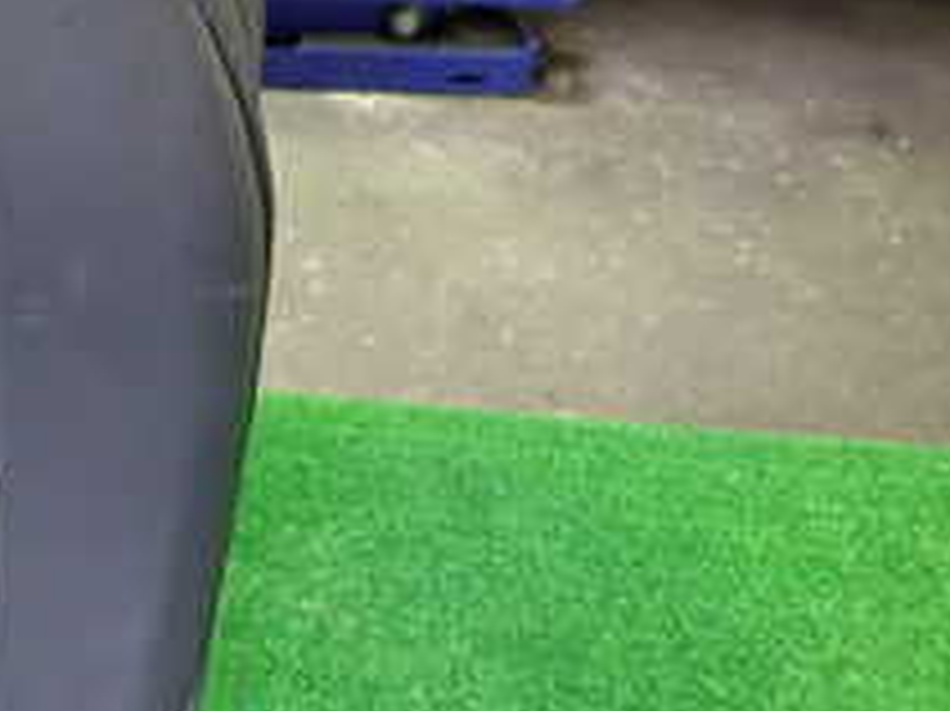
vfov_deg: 20.7
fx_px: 1947
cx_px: -329
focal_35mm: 71
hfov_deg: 23.7
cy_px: 392
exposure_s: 1/30
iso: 500
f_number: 2
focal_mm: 4.5
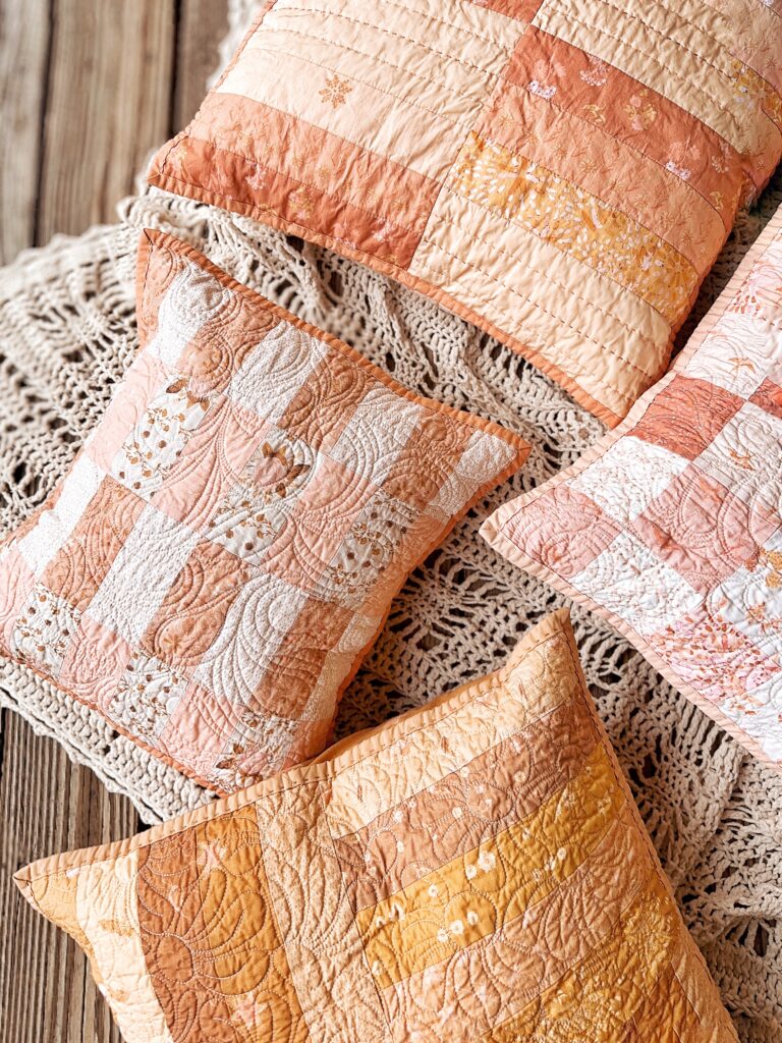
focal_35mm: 24
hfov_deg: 56.8
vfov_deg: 71.6
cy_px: 522
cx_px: 391
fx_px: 723
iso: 80
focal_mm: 6.86
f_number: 1.78
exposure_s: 1/873
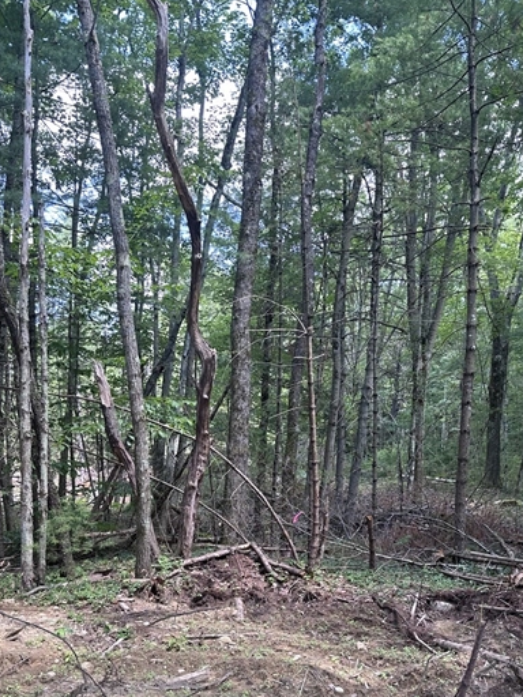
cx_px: 279
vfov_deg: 49.6
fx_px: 725
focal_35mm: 36
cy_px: 509
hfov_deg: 39.6
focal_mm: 6.86
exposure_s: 1/125
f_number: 1.78
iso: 64
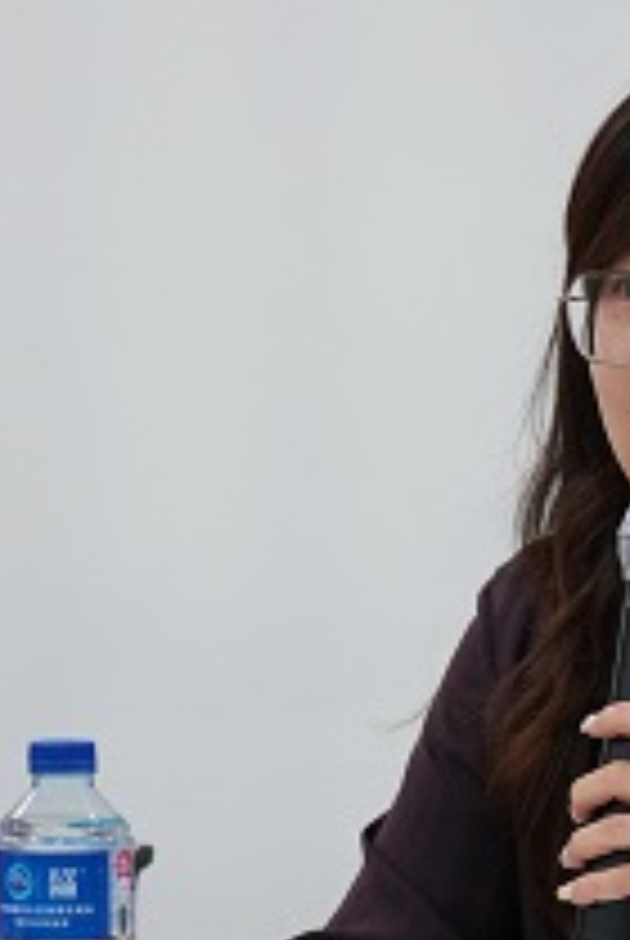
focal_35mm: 373
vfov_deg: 5.5
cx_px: 652
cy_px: 551
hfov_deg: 3.7
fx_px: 9758
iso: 2500
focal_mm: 116
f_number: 5.6
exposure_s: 1/125
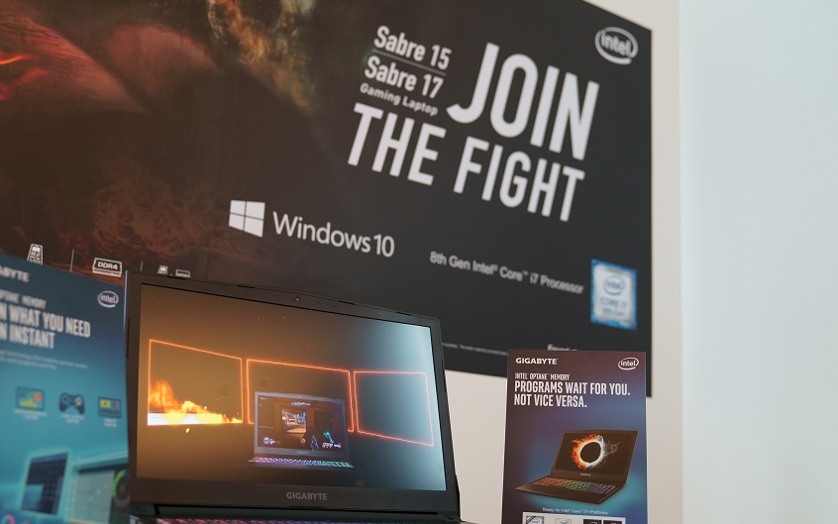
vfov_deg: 34.3
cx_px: 380
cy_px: 322
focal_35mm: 37
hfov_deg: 52.7
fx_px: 845
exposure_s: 1/125
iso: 500
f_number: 2.8
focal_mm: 30
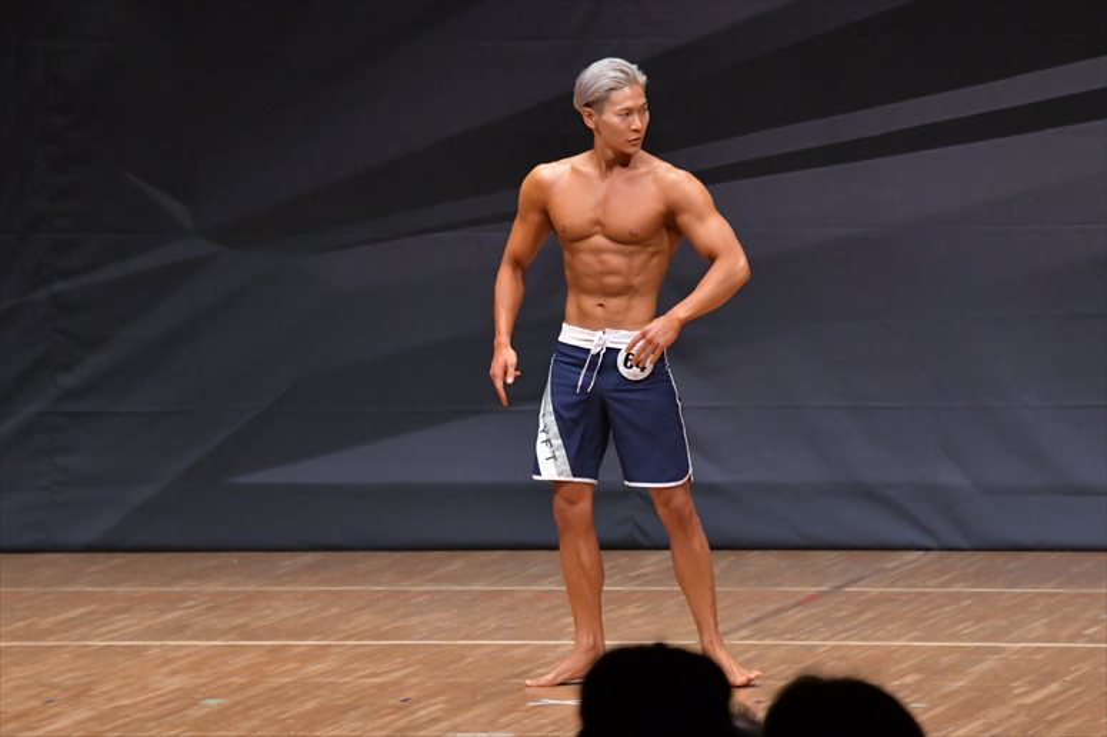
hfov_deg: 7.2
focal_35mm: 285
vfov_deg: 4.8
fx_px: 8760
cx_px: 554
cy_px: 368
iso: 6400
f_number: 5.6
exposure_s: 1/400
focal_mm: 190
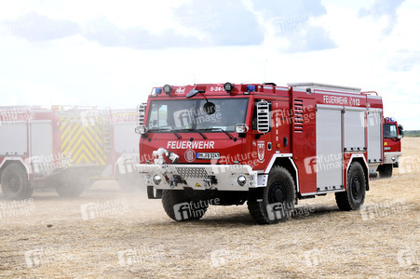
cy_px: 140
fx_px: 933
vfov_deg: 17.0
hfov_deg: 25.4
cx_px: 210
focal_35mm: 80
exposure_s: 1/4000
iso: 2000
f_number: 5
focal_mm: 80
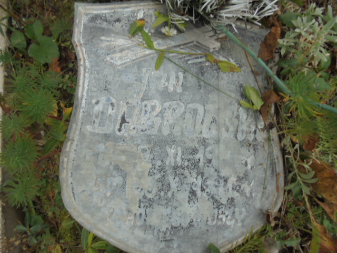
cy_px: 126
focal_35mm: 26
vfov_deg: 53.1
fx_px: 253
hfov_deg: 67.3
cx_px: 168
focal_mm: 4.6
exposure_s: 1/100
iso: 100
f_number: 3.5
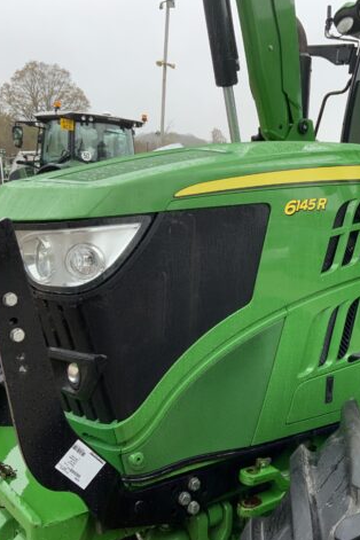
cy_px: 272
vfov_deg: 47.4
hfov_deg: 31.9
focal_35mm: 41
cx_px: 281
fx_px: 615
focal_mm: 3
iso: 64
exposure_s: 1/63
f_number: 1.8
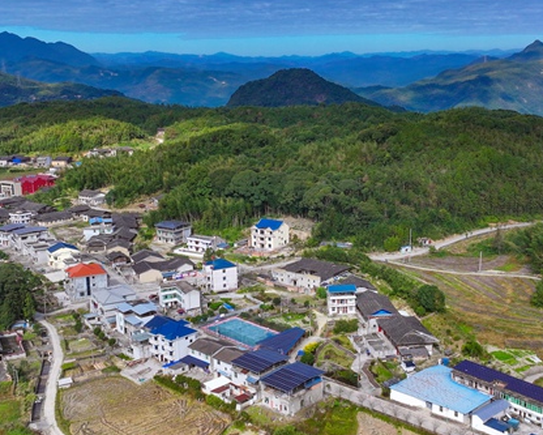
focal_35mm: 45
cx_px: 303
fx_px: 723
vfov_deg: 33.4
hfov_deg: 41.1
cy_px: 211
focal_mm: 12.29
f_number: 4
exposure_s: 1/1000
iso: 100
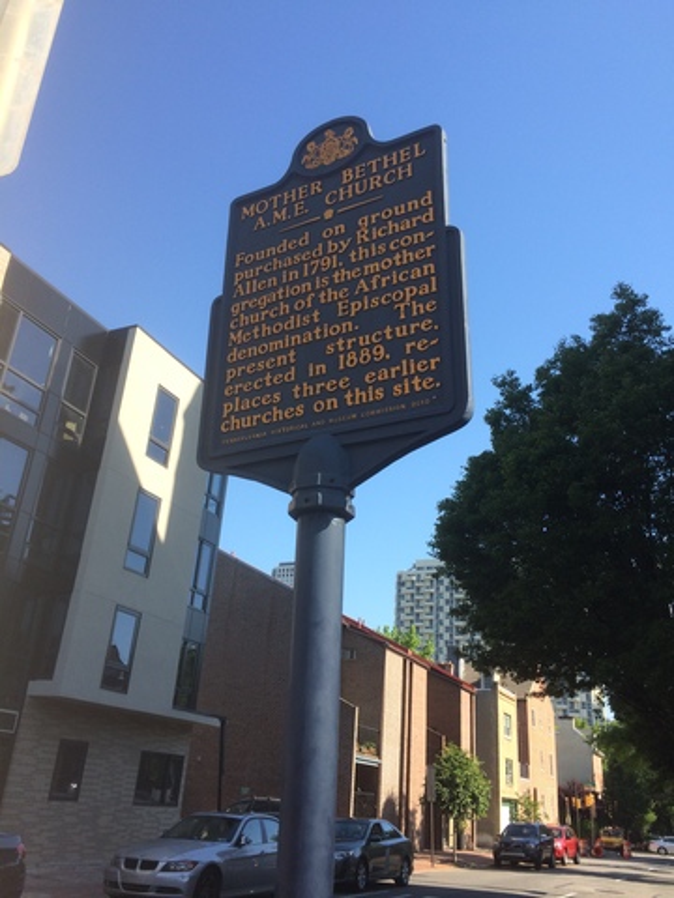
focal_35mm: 29
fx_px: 753
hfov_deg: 48.2
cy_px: 449
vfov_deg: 61.7
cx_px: 337
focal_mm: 4.15
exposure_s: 1/805
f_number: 2.2
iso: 32
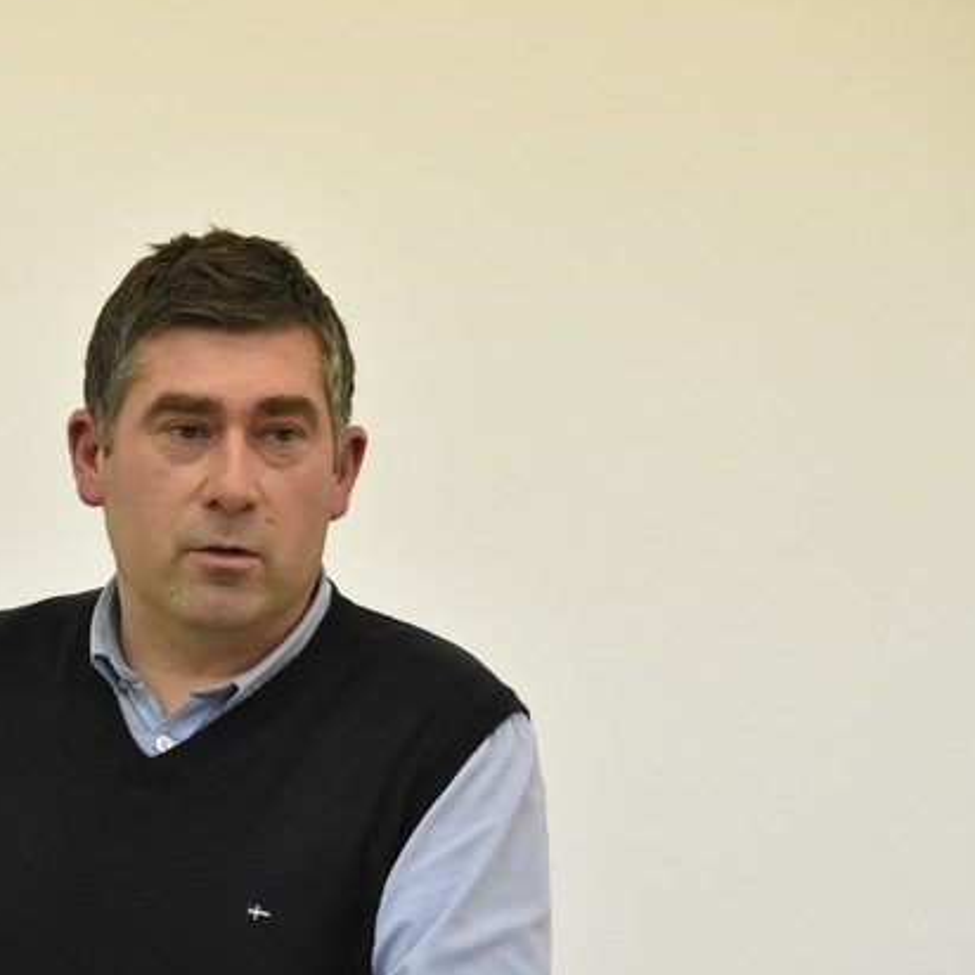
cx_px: 193
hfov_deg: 6.5
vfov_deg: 6.5
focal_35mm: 270
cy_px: 570
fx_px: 8604
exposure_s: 1/250
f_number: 5.6
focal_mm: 160
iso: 5000
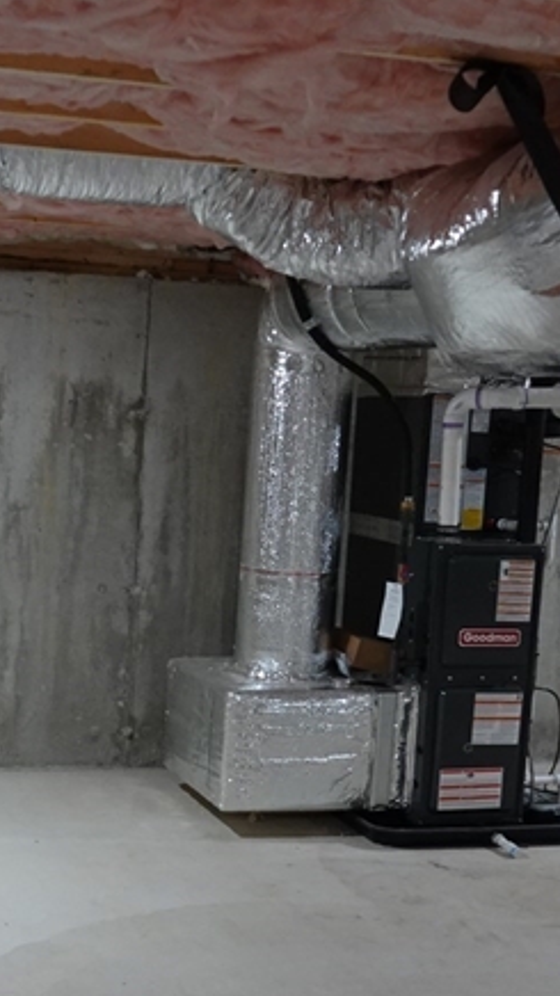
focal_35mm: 59
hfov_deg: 20.2
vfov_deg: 35.1
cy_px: 659
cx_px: 123
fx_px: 1559
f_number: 2.4
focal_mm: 8.8
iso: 640
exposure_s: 1/30
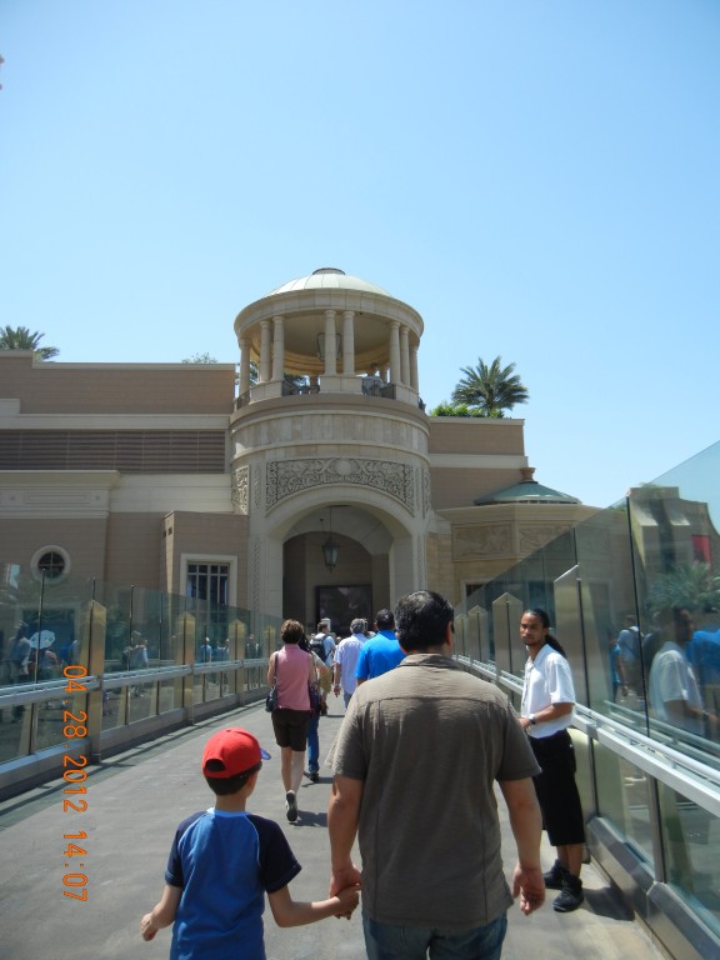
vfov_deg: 60.0
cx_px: 360
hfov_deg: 46.8
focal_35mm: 30
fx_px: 832
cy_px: 480
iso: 160
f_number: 7
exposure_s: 1/290
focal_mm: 5.4
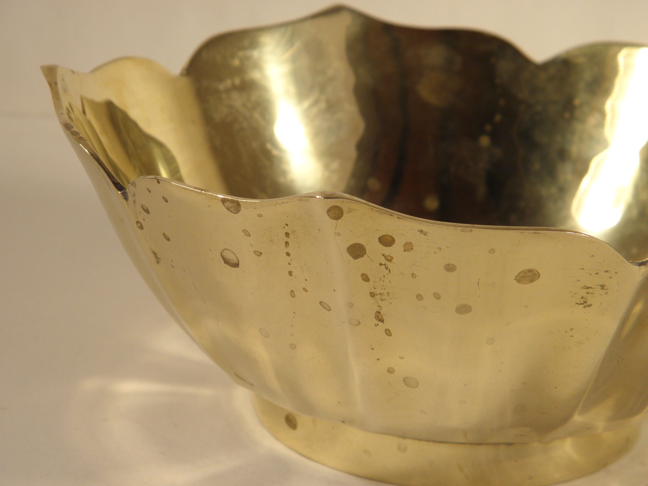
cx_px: 324
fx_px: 1498
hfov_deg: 24.4
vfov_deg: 18.4
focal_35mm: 80
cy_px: 243
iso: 100
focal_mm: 14.3
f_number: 4.4
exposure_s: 1/50
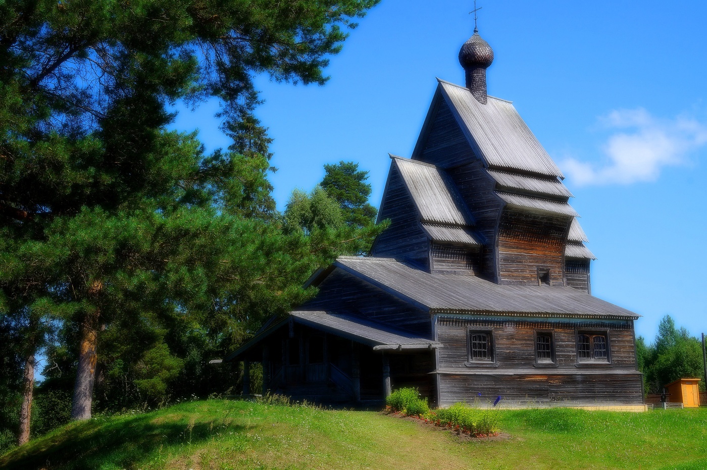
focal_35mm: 46
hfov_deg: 42.4
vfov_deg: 28.9
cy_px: 235
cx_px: 354
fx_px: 912
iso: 100
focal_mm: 31
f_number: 11
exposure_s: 1/60
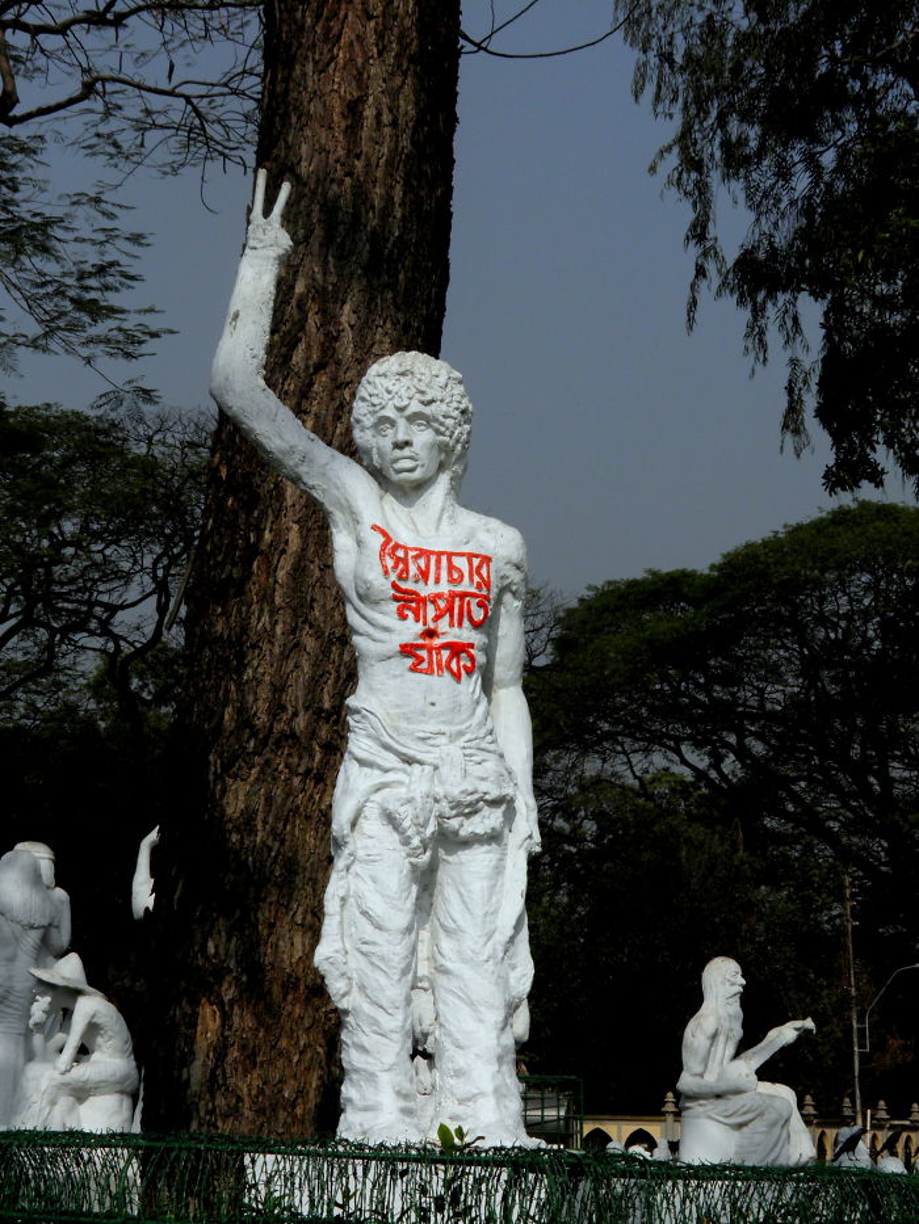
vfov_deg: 26.7
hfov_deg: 20.2
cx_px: 460
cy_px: 612
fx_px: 2583
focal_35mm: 73
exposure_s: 1/1000
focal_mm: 13.2
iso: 50
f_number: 5.5
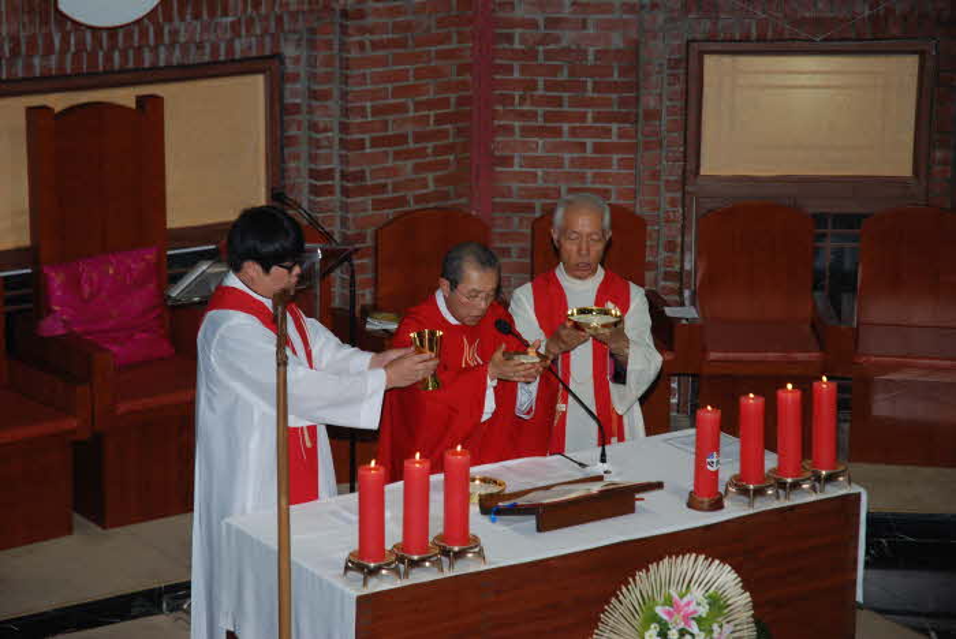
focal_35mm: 105
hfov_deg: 19.4
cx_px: 478
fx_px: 2791
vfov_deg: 13.1
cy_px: 320
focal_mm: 70
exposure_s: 1/60
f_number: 4.5
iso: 200
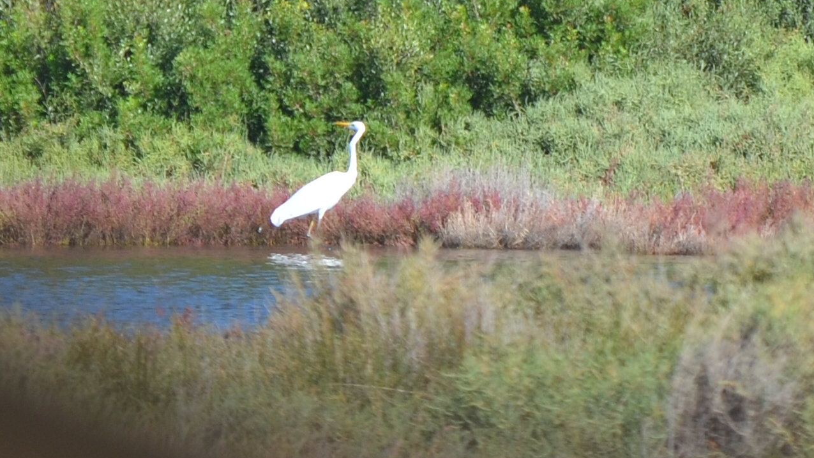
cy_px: 194
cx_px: 408
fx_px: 5623
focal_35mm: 261
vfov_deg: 4.7
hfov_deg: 8.3
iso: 160
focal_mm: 165
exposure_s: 1/500
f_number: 5.6
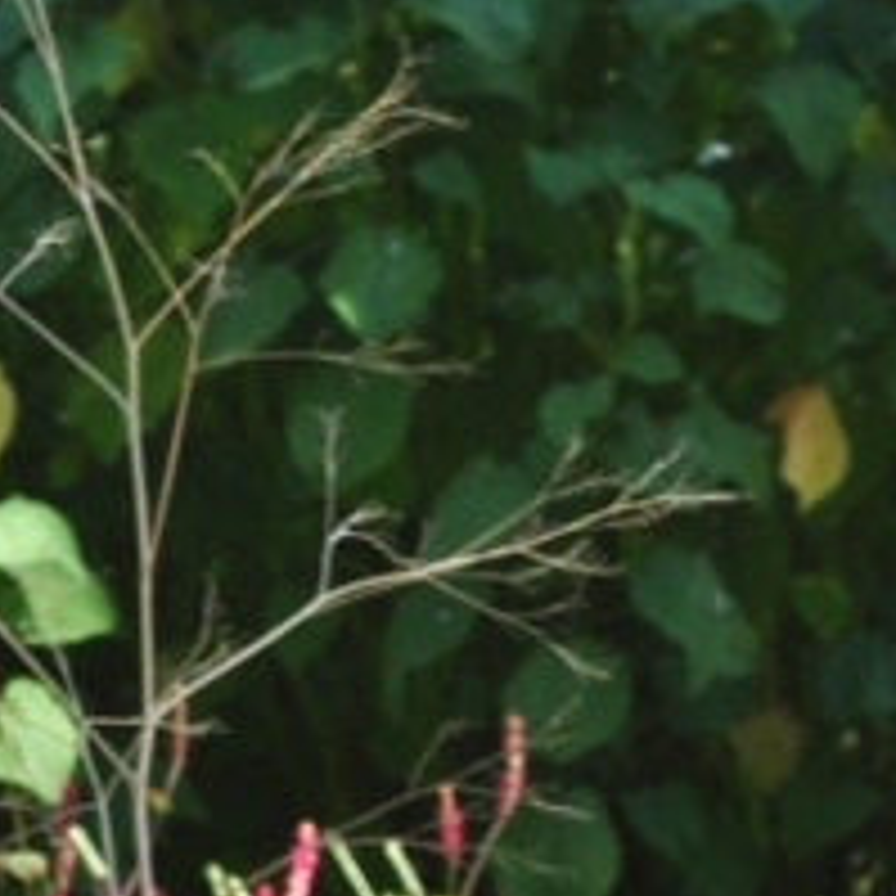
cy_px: 716
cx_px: -977
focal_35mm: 785
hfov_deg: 2.2
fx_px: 22988
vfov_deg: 2.2
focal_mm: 60
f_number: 8
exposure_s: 1/125
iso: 200
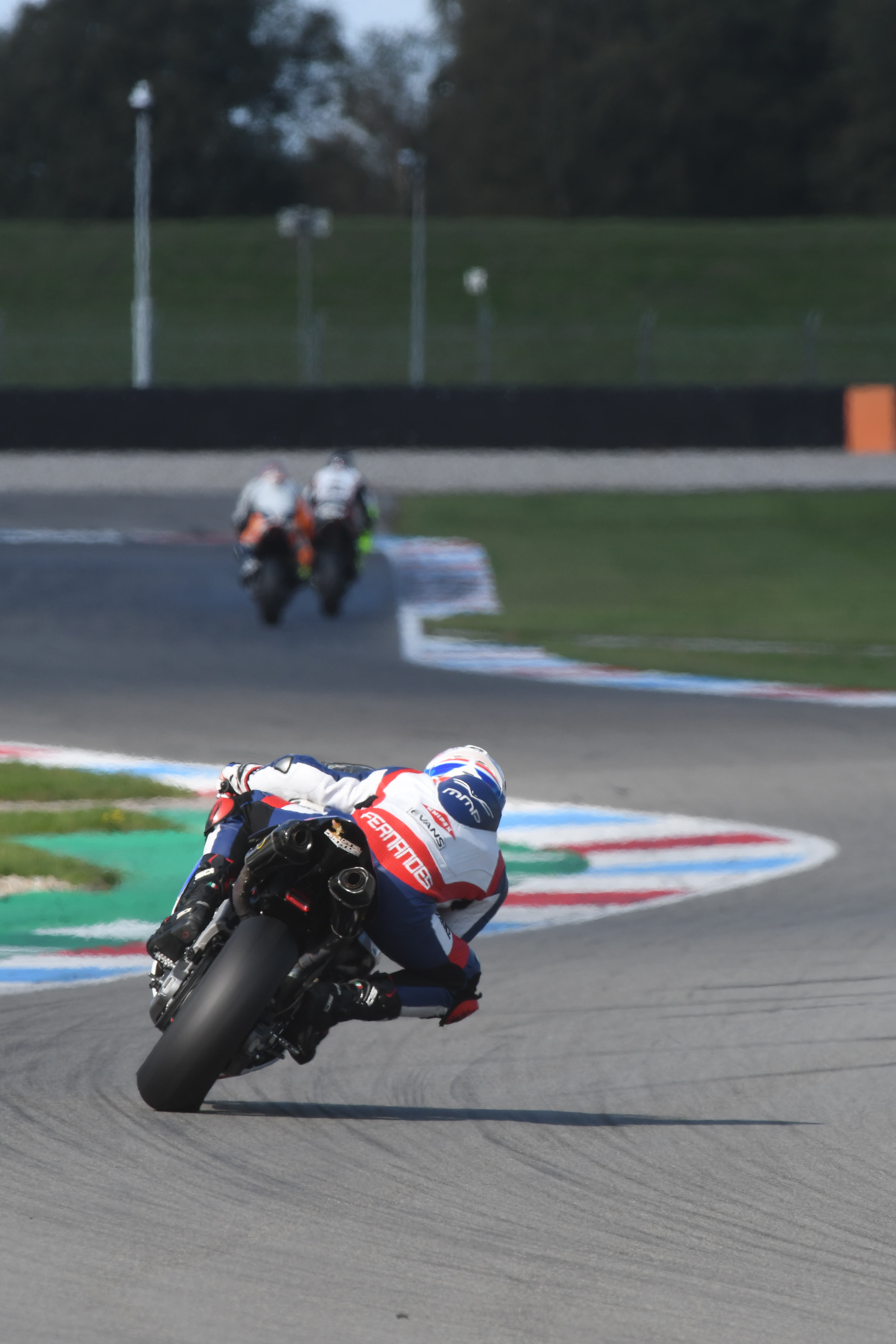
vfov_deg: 2.3
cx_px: 448
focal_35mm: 900
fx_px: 33597
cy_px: 672
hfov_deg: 1.5
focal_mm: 600
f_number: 16
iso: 400
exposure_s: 1/500
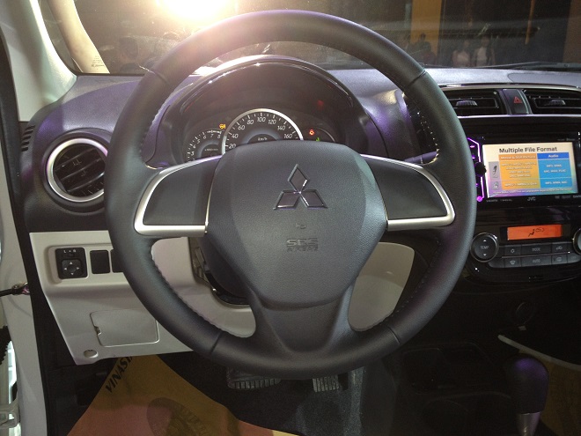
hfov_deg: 52.6
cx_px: 290
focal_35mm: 35
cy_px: 218
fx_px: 587
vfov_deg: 40.7
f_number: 2.4
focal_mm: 4.28
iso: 80
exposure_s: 1/20
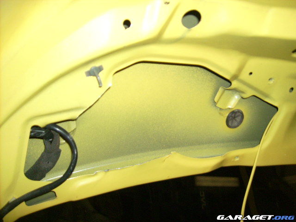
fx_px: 299
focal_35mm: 35
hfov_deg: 52.6
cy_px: 111
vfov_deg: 40.7
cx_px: 148
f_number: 2.8
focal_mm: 5.95
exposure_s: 1/60
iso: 100
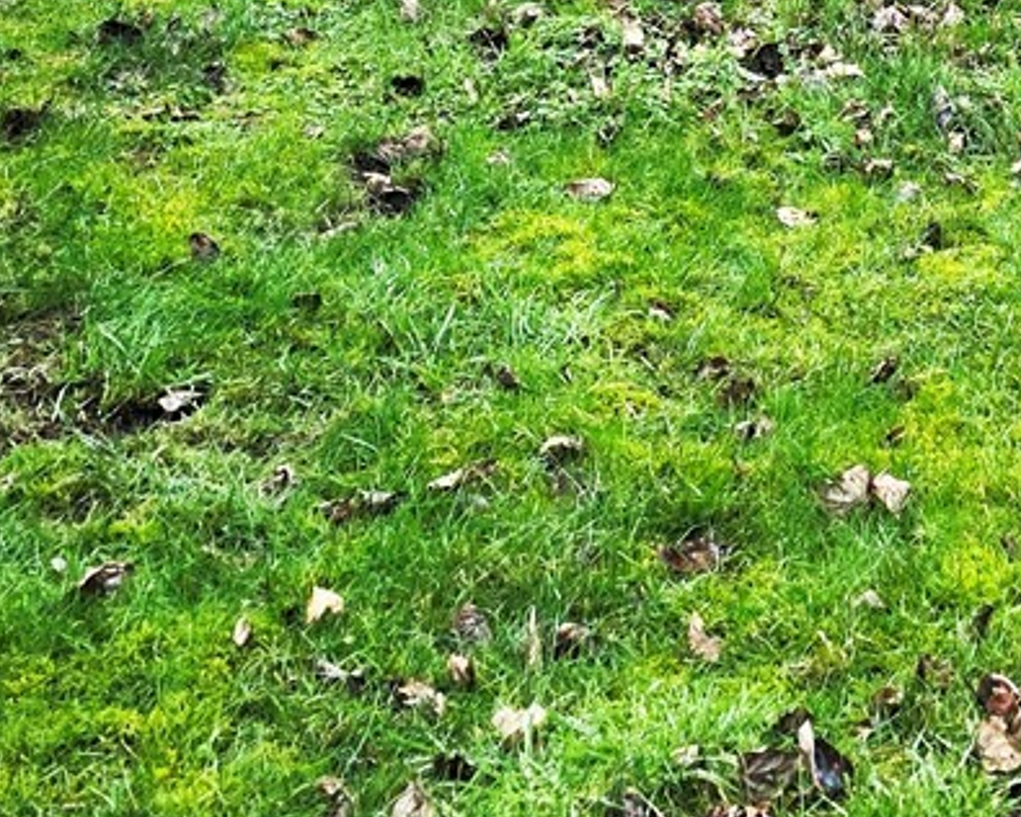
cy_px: -639
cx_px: 972
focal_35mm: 91
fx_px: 2750
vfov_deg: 14.8
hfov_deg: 20.5
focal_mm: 6.3
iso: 25
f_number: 1.7
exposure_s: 1/180
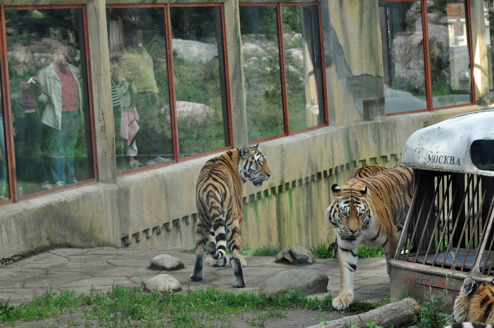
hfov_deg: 19.5
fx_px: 1439
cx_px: 247
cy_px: 164
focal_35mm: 105
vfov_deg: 13.0
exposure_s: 1/200
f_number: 7.1
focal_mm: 70
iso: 200
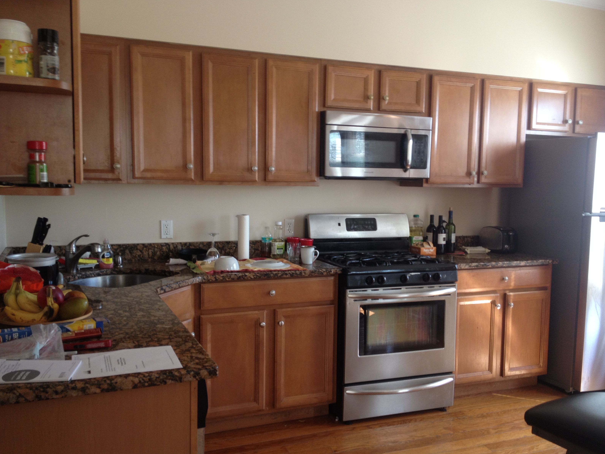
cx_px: 307
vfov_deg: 39.7
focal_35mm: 36
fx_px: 629
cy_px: 232
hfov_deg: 51.4
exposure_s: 1/30
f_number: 2.4
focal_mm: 4.28
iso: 50
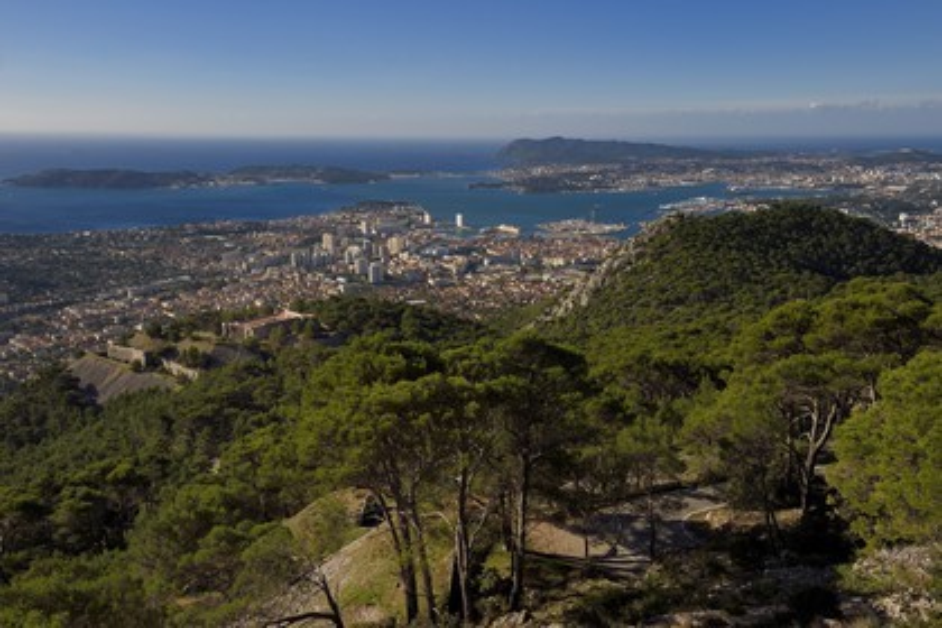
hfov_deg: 60.3
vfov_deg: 42.3
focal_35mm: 31
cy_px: 314
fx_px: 811
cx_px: 471
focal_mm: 31
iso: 200
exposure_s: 1/320
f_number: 11
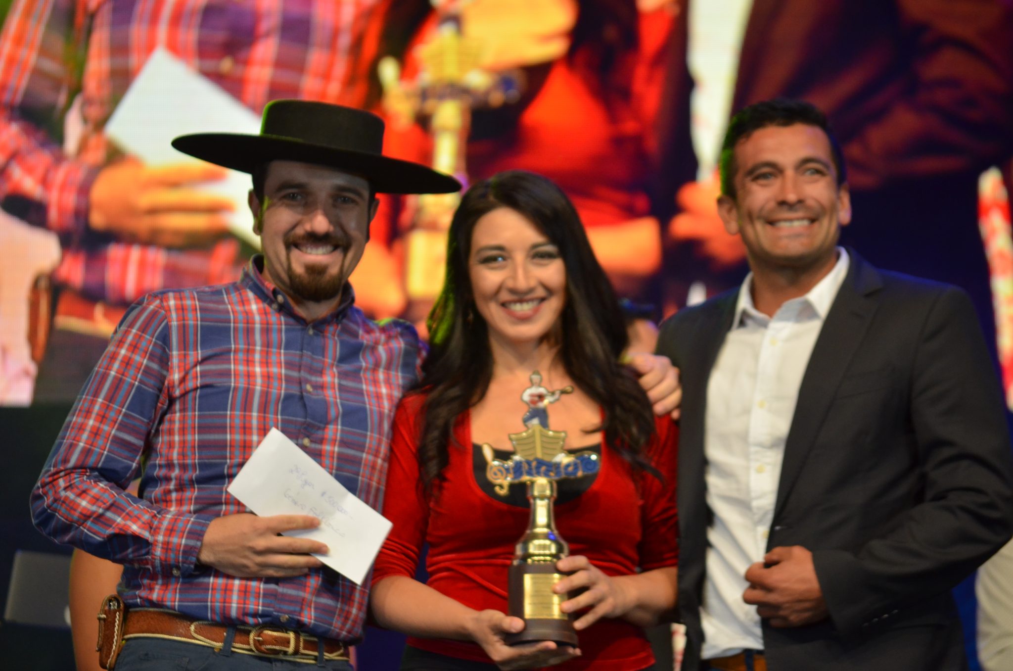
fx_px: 5686
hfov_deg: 10.2
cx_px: 506
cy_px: 336
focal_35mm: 202
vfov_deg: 6.8
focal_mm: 135
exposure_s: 1/200
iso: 1000
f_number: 5
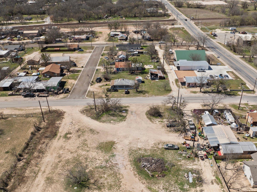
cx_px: 134
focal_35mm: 33
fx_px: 245
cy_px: 123
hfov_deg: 55.4
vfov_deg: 42.5
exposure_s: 1/80
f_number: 2.8
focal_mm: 12.29
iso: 100
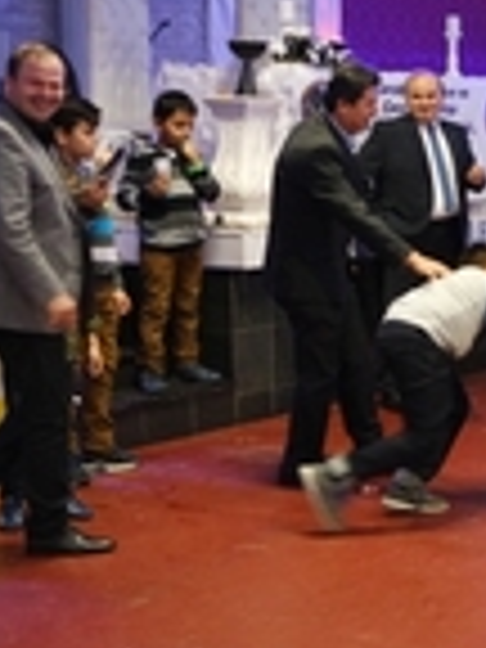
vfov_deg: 23.0
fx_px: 1591
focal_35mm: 85
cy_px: 306
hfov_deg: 15.9
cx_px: 740
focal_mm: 21
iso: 1600
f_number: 4
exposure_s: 1/40
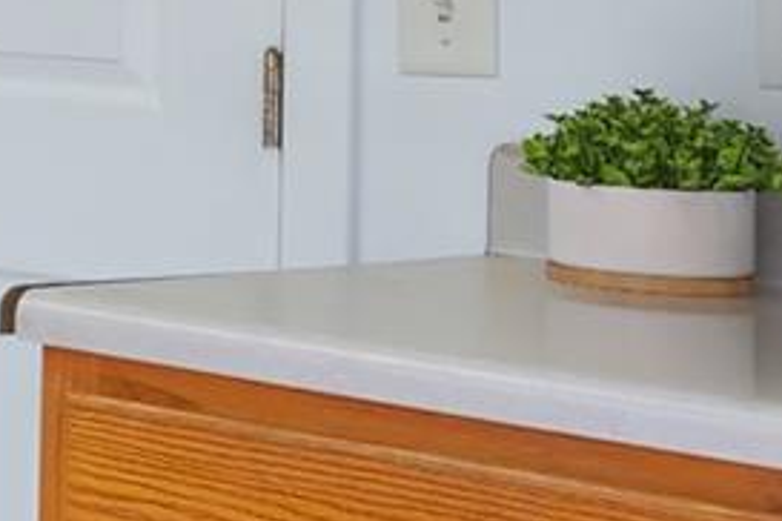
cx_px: -1739
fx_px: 2606
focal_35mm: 120
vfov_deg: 11.2
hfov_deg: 10.3
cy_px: -80
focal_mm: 16
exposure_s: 1/60
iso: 800
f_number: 5.6
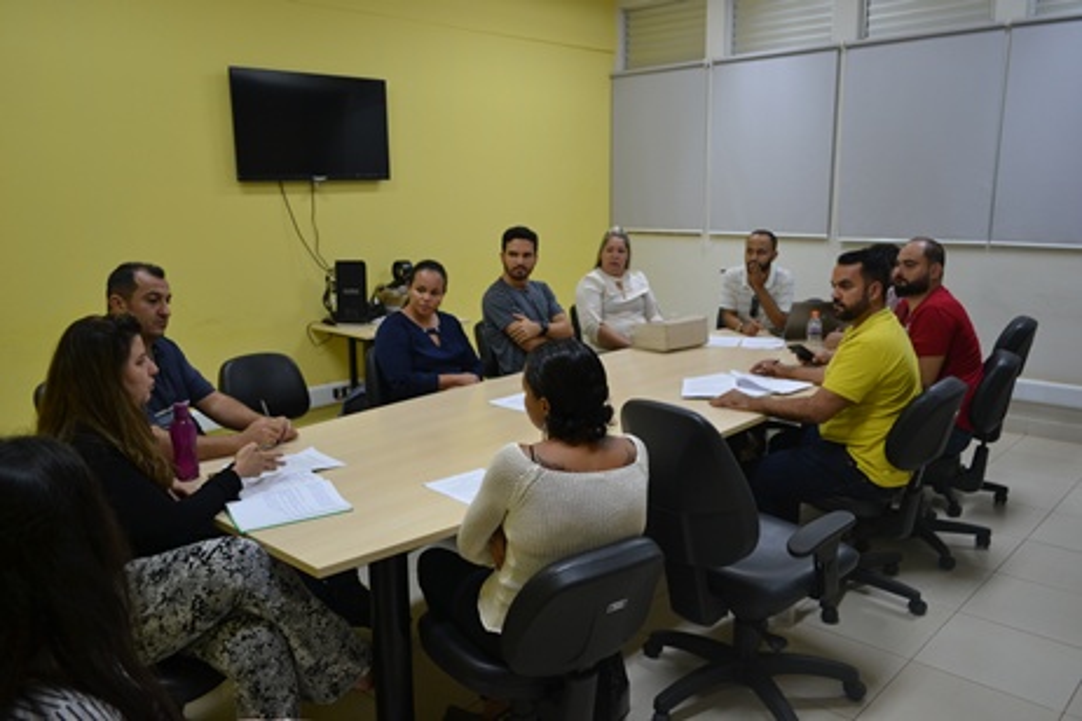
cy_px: 360
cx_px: 541
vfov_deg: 47.9
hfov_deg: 67.4
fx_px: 811
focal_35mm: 27
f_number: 3.5
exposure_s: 1/50
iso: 400
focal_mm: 18
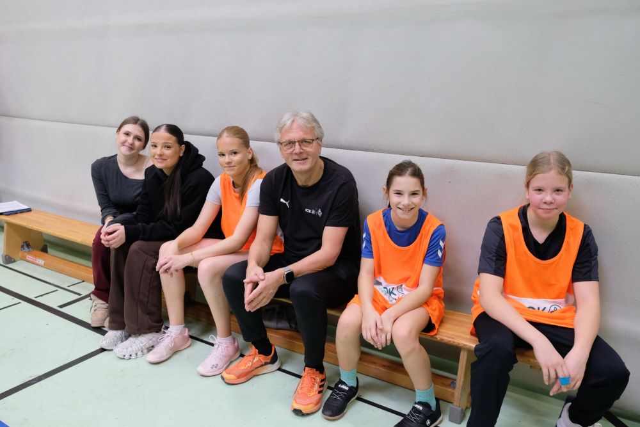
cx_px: 320
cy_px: 214
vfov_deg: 42.3
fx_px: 551
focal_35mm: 31
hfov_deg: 60.3
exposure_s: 1/70
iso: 1600
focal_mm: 20.5
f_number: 4
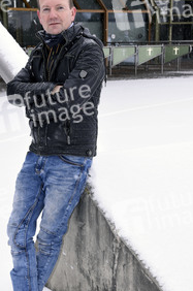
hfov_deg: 19.1
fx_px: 573
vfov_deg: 28.5
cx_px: 71
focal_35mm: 71
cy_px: 161
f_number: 8
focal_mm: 50
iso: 500
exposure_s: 1/160
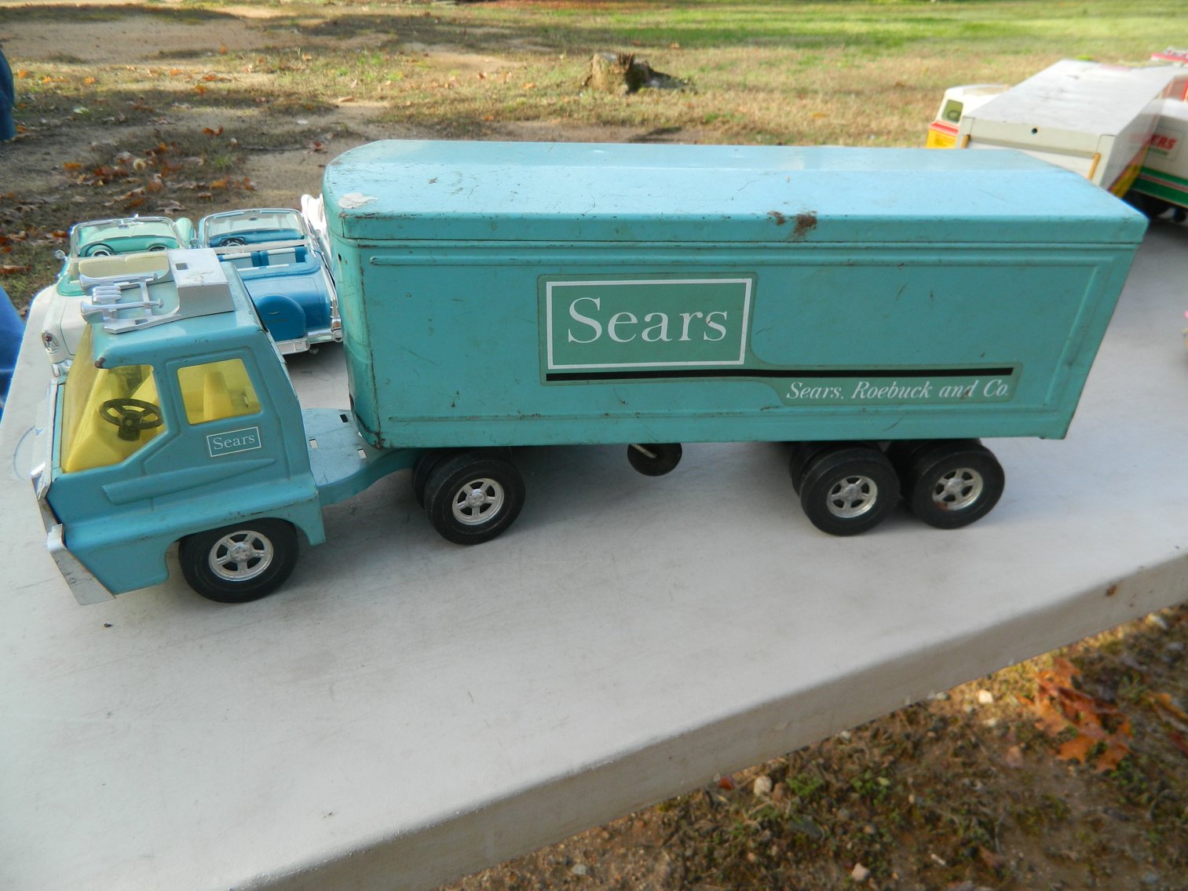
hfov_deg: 69.4
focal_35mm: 25
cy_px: 446
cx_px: 594
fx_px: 858
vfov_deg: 54.9
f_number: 3.1
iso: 80
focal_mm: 4.5
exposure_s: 1/160
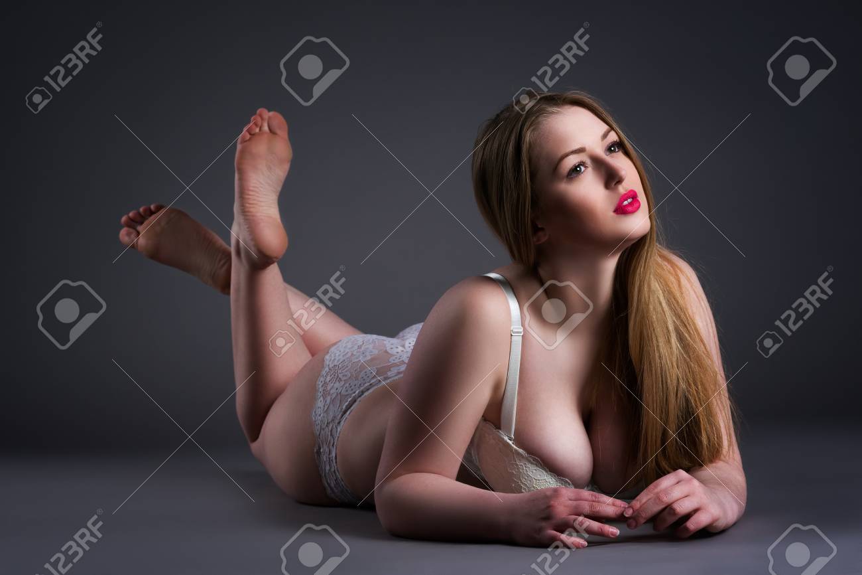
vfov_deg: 11.4
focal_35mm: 120
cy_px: 288
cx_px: 431
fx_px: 2872
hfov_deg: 17.1
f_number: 8
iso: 200
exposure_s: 1/160
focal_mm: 120
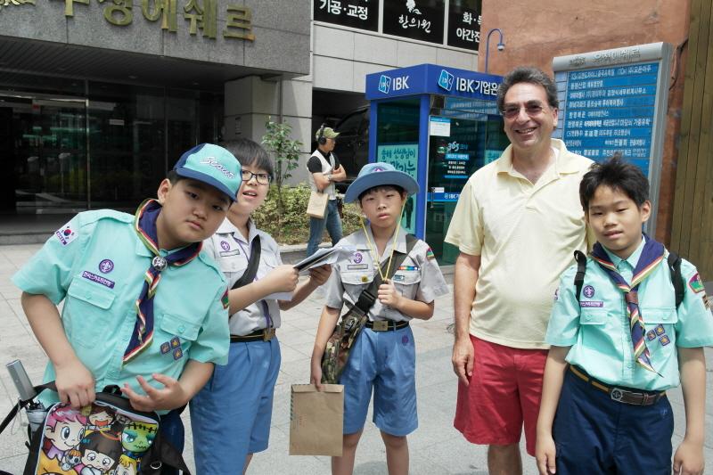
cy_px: 238
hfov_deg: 61.9
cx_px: 356
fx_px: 594
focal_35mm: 30
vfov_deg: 43.6
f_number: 5.6
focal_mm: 20
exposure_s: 1/180
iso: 200
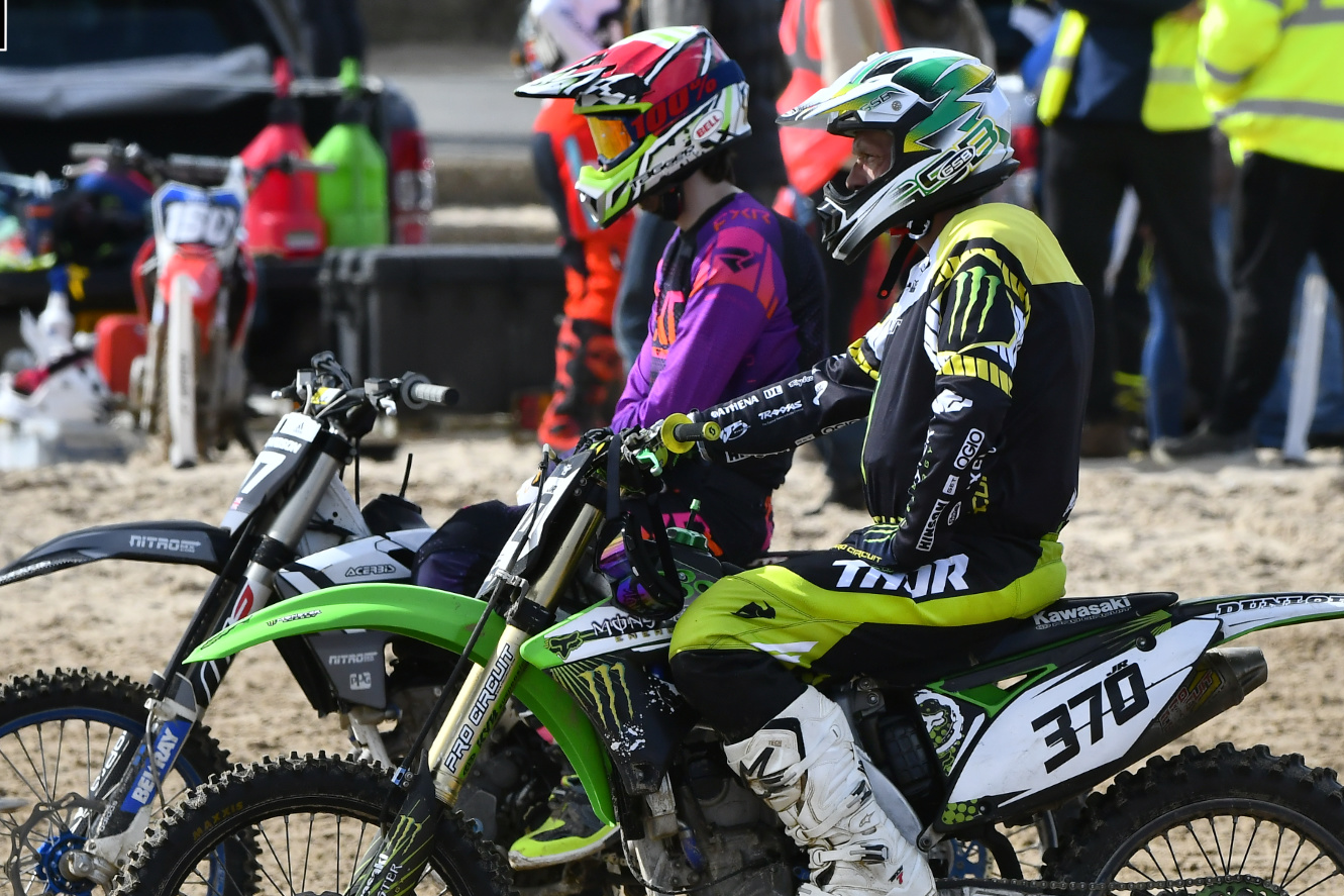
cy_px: 599
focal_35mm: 664
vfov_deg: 2.1
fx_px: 24785
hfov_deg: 3.1
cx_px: 668
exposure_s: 1/1000
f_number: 7.1
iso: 560
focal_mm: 310
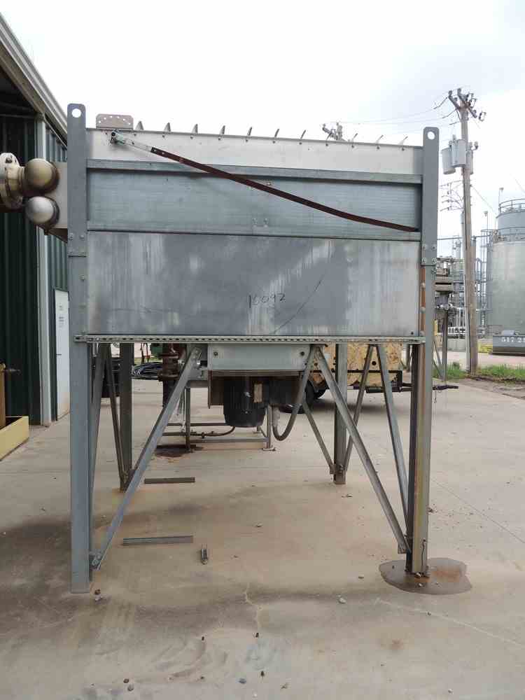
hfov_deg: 56.8
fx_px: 485
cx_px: 262
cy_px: 350
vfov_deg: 71.6
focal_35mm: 24
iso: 100
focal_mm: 4.3
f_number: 3
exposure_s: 1/400
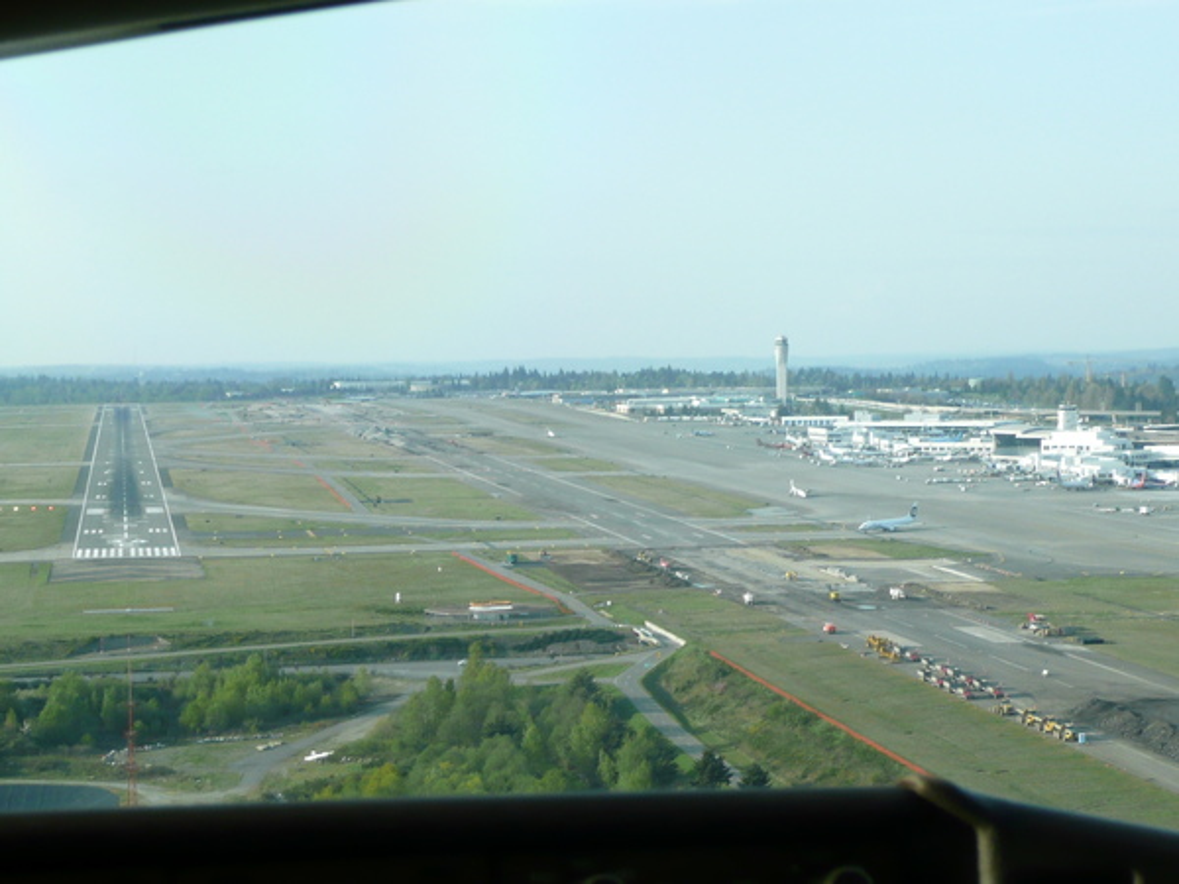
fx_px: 2929
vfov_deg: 17.2
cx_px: 590
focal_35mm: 86
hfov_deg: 22.8
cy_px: 442
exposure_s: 1/200
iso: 100
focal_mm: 9.5
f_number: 4.4
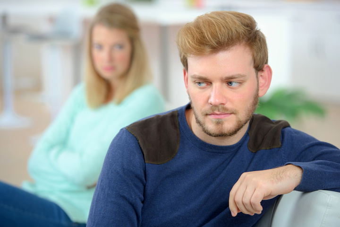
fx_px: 1275
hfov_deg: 15.2
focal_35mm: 135
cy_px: 114
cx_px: 170
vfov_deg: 10.2
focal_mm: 135
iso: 64
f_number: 3.2
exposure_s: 1/125
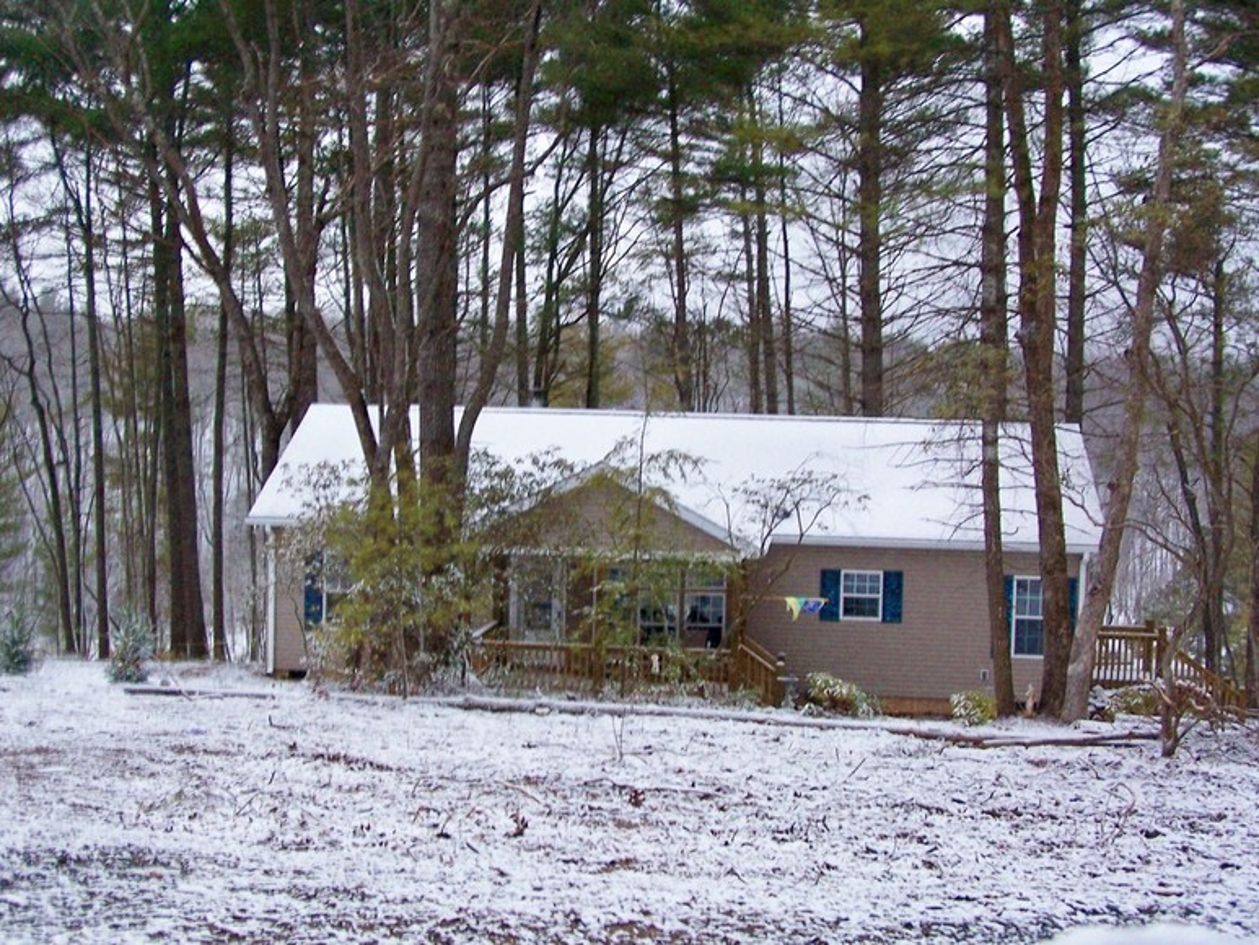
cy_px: 472
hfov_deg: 39.7
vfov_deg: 30.3
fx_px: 1746
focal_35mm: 48
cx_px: 630
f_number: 3
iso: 140
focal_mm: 8
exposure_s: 1/8
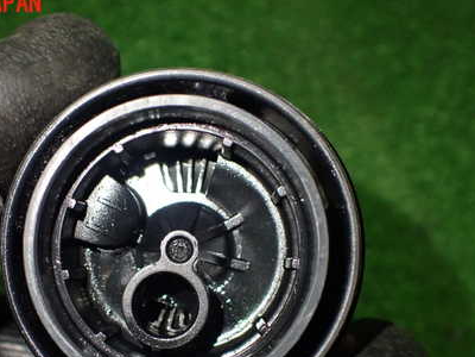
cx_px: 182
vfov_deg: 31.7
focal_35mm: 45
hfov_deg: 41.8
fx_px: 617
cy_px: 257
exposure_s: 1/125
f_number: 2.3
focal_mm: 5.4
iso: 640
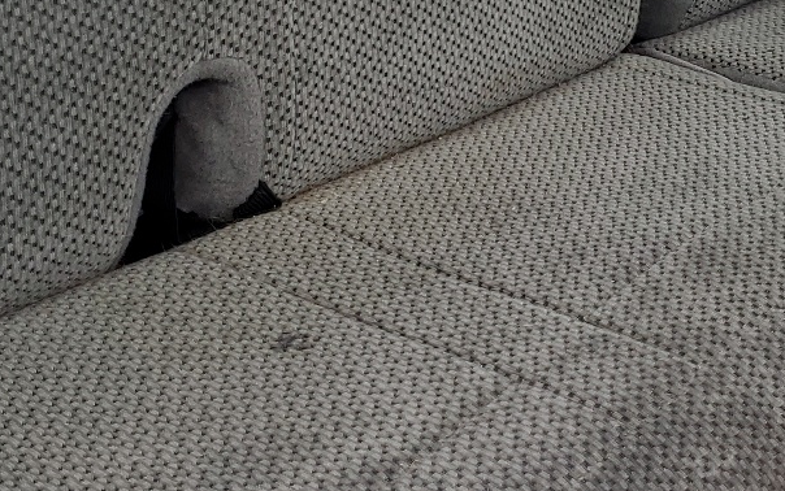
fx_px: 1562
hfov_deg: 28.1
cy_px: -123
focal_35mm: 73
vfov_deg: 17.0
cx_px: 465
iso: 50
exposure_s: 1/167
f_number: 1.5
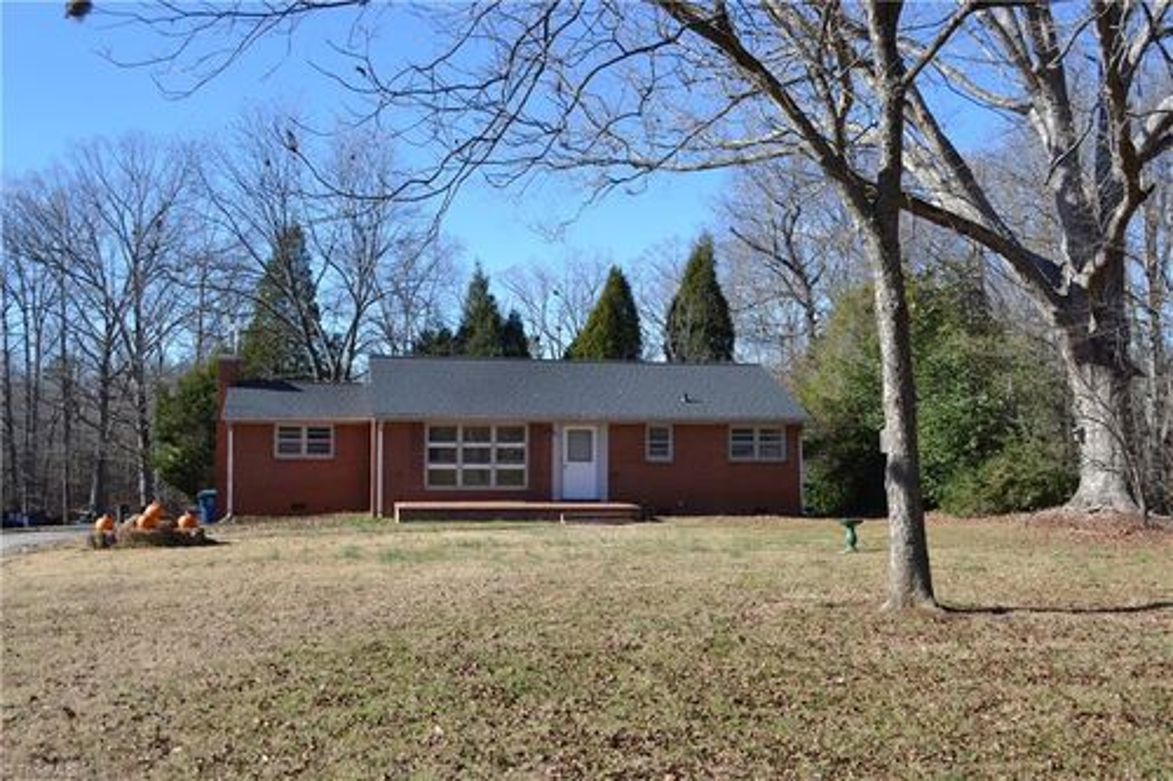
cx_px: 586
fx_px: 1173
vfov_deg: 36.8
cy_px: 390
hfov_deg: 53.1
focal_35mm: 36
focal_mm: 24
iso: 100
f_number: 7.1
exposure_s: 1/200
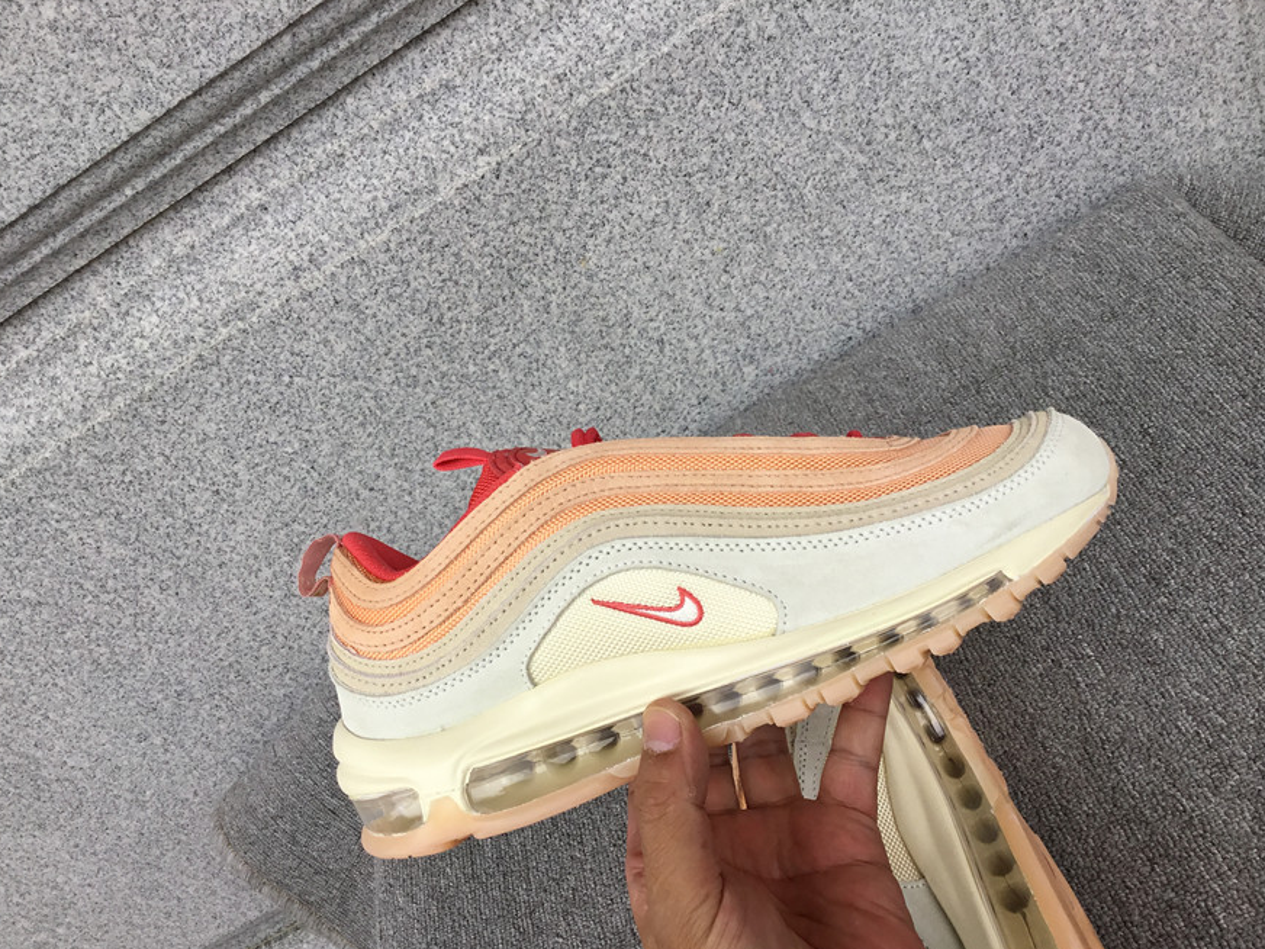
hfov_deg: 56.8
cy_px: 485
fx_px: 1169
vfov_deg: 44.2
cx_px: 631
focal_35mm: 32
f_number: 2.4
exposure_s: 1/229
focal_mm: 3.3
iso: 25
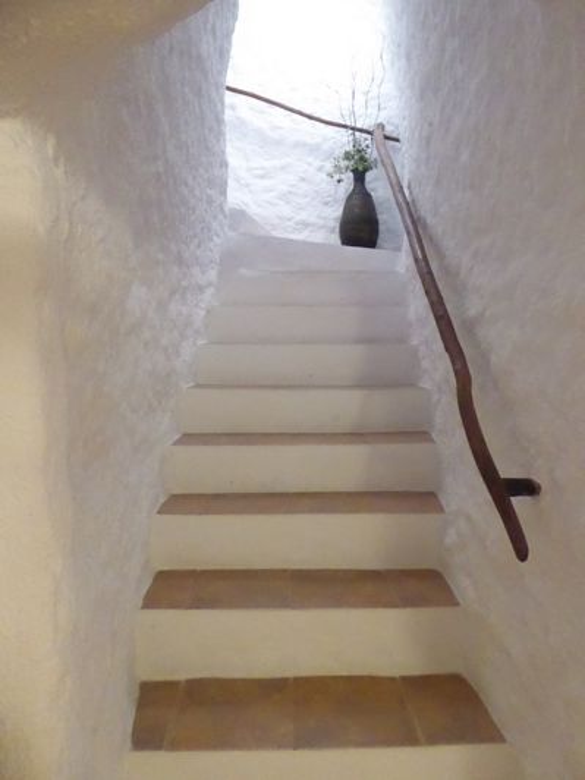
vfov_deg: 69.4
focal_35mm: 25
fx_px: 563
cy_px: 390
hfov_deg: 54.9
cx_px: 292
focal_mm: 4.3
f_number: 3.3
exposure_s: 1/15
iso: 2500
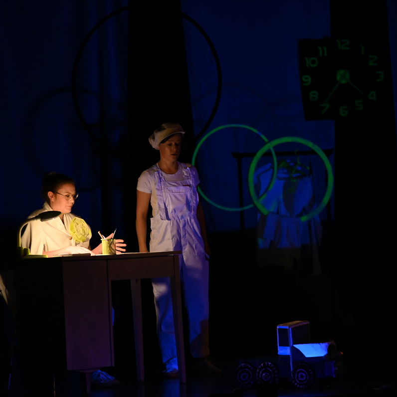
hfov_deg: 8.5
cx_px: 156
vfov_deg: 8.5
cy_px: 198
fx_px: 2660
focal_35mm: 205
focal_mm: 160
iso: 4000
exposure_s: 1/320
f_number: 2.8
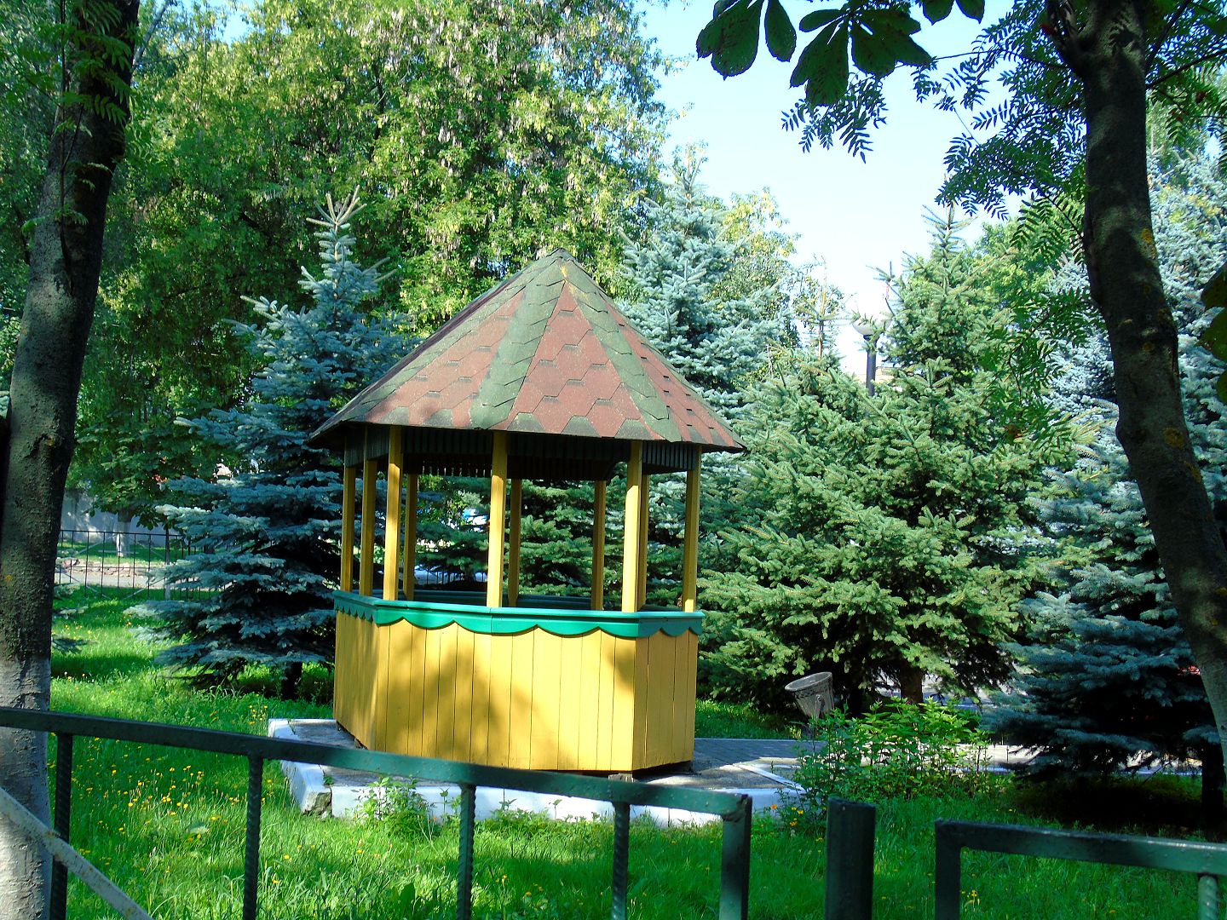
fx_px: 1631
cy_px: 460
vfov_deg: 31.5
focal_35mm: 46
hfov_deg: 41.2
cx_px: 614
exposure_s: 1/160
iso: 80
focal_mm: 8.2
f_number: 4.1
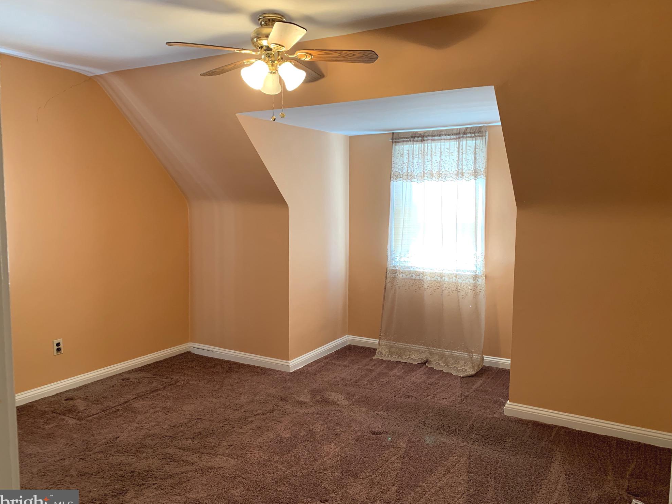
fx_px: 524
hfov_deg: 65.3
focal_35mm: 27
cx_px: 342
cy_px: 256
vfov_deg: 51.4
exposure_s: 1/60
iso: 200
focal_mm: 4.25
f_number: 1.8
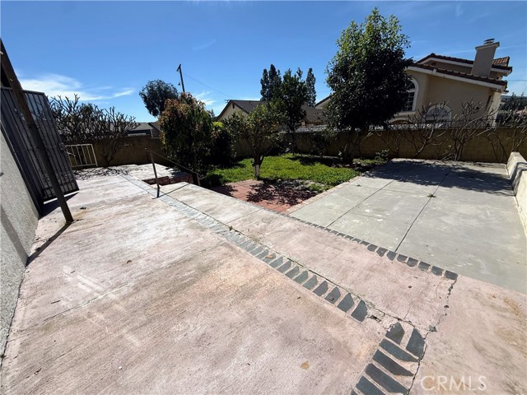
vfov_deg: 85.7
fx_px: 213
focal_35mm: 14
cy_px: 198
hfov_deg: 102.1
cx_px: 264
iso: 50
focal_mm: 2.22
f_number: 2.2
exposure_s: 1/3891
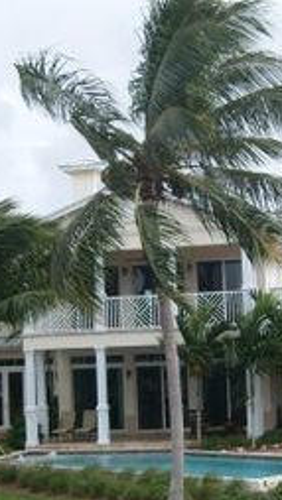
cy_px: 266
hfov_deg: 15.1
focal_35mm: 80
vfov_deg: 26.5
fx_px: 1063
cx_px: 198
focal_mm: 5.8
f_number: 7.1
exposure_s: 1/180
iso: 80
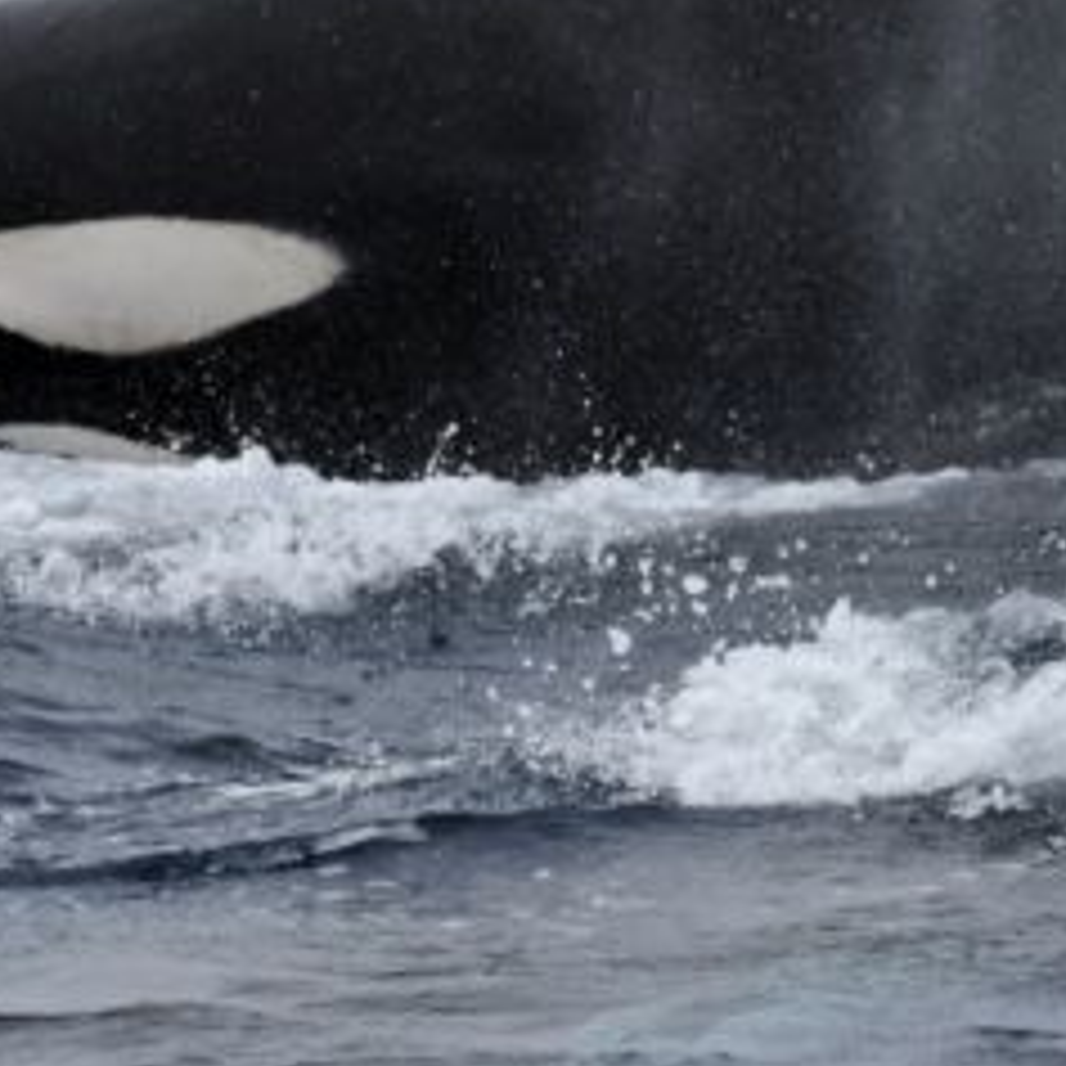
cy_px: 65
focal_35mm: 1723
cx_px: 549
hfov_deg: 1.0
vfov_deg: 1.0
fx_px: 60030
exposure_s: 1/8000
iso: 1000
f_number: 6.3
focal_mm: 600
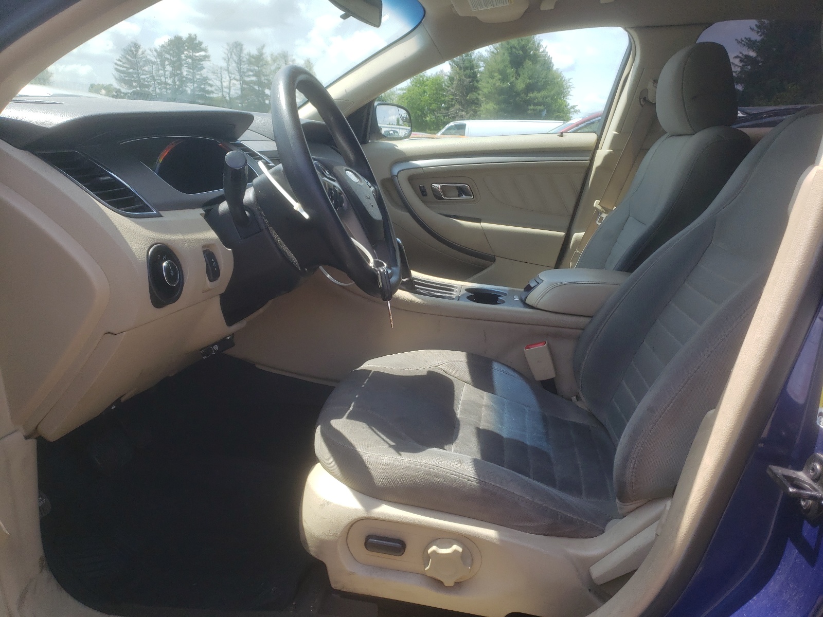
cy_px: 308
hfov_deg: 67.3
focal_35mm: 26
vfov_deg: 53.1
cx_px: 412
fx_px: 618
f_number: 1.5
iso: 50
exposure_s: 1/1000
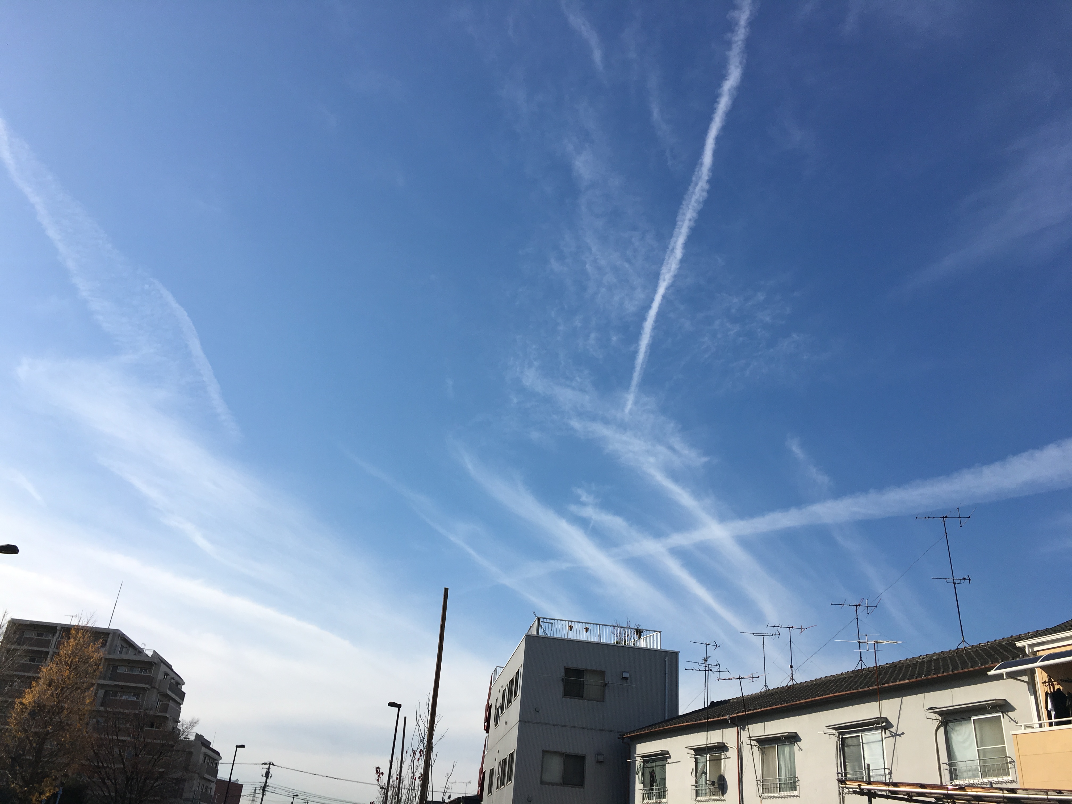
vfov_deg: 48.2
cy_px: 402
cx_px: 536
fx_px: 898
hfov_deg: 61.7
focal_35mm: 29
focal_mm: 4.15
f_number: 2.2
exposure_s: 1/2653
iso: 25
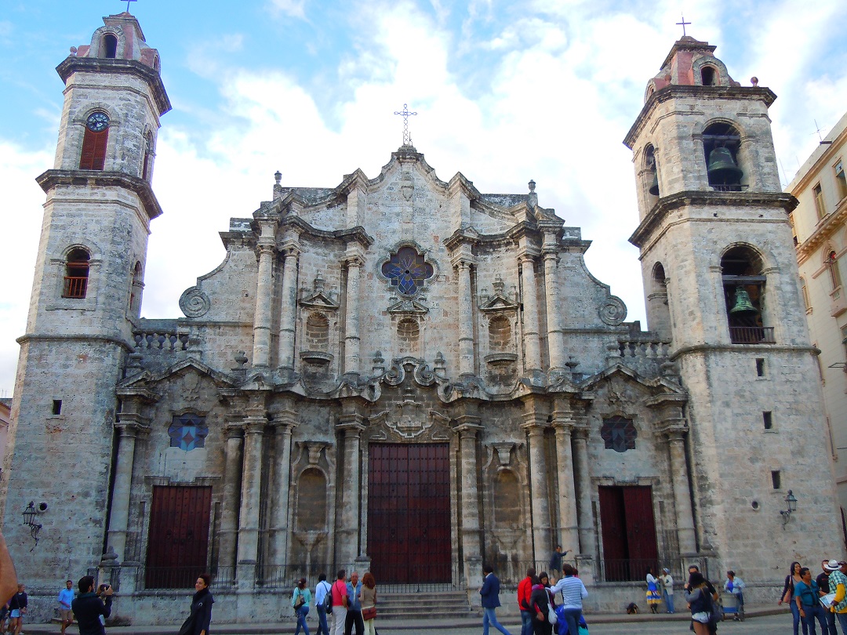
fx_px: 734
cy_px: 318
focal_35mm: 30
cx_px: 424
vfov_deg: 46.8
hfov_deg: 60.0
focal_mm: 5.4
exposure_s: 1/125
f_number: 3.5
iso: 100
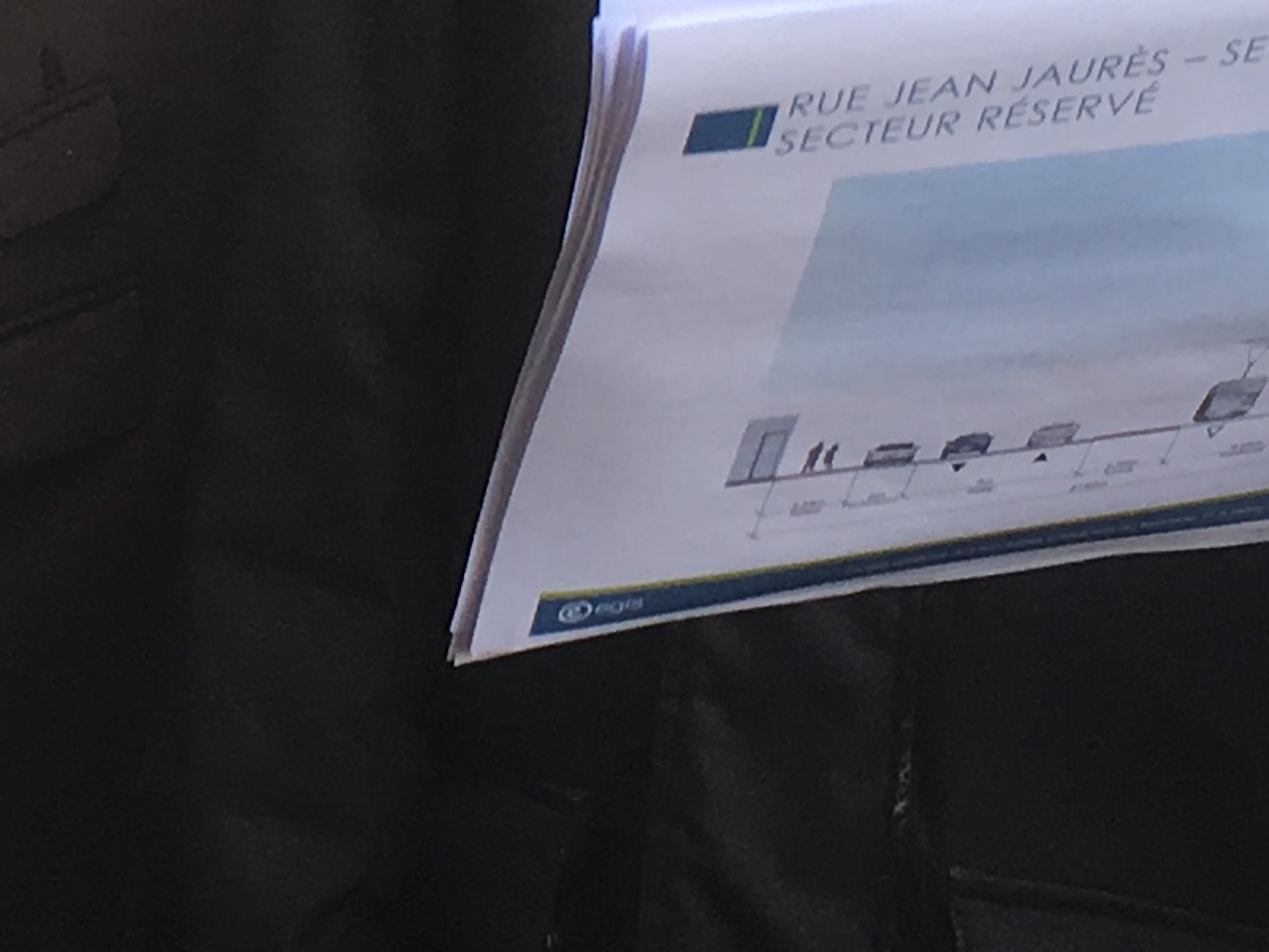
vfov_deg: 10.1
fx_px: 5353
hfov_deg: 13.3
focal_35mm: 146
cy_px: -8
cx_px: -103
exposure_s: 1/100
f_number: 2.2
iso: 25
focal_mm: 4.15
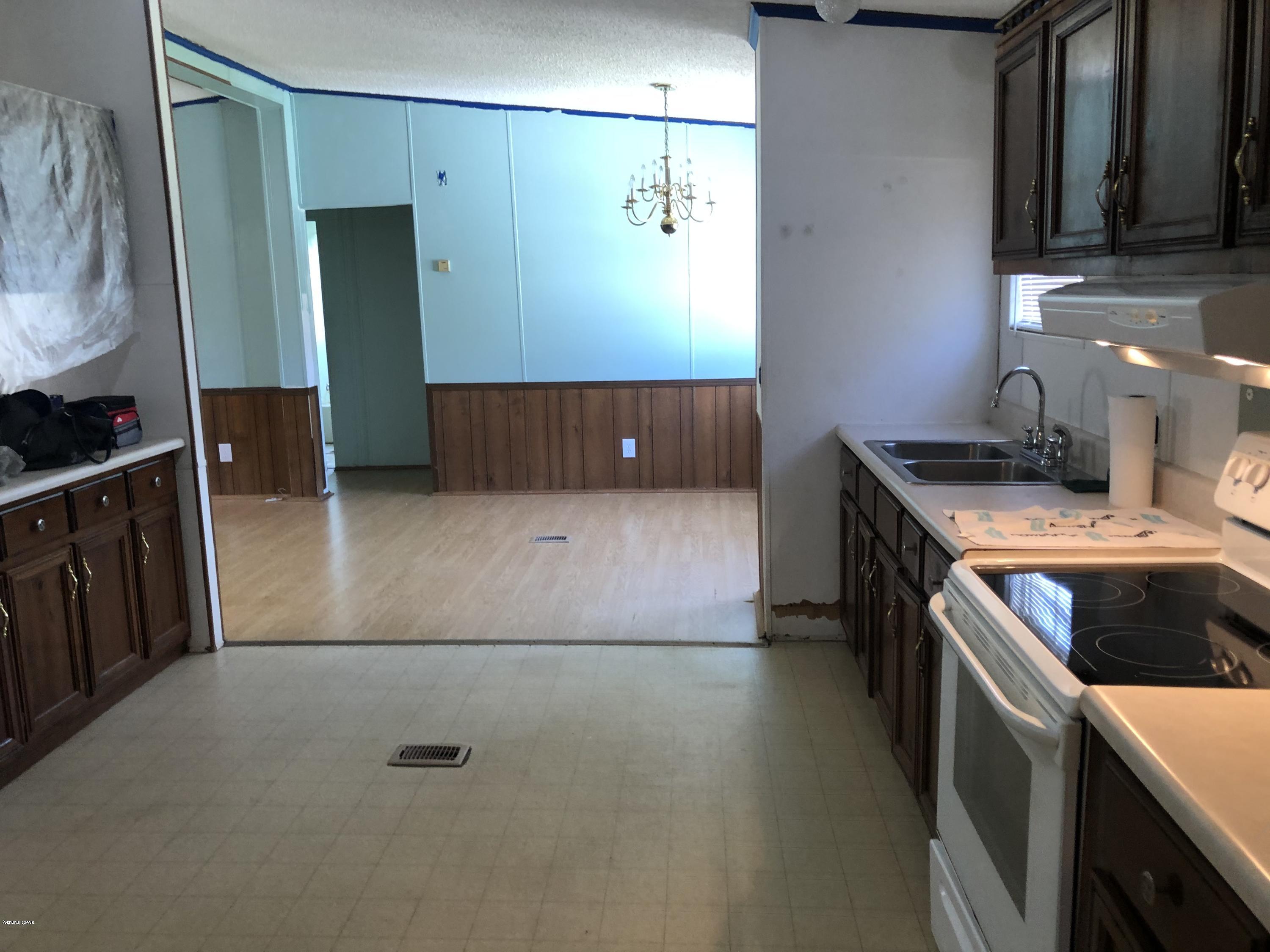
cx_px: 635
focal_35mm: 28
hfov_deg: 63.4
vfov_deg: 49.7
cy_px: 476
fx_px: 1027
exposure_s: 1/17
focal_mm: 3.99
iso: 40
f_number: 1.8
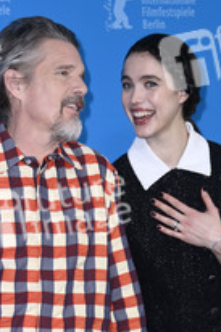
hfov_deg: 8.3
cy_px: 295
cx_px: 95
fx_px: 1522
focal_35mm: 165
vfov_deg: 12.4
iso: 800
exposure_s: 1/200
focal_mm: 85
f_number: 5.6
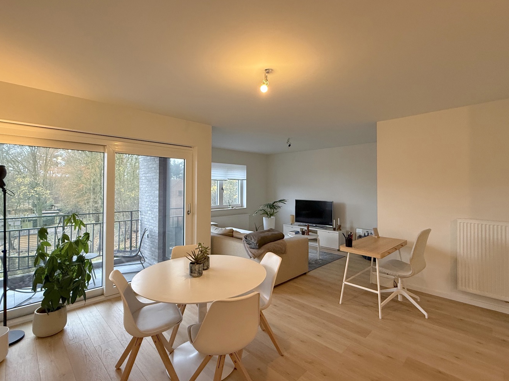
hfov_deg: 91.0
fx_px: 250
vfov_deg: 74.7
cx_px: 250
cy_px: 184
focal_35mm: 17
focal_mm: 2.22
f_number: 2.2
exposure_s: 1/50
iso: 320
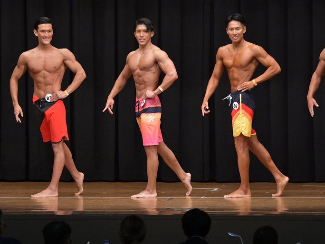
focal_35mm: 220
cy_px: 122
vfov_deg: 6.8
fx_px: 2066
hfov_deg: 9.0
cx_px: 171
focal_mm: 135
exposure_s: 1/400
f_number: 5.6
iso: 6400
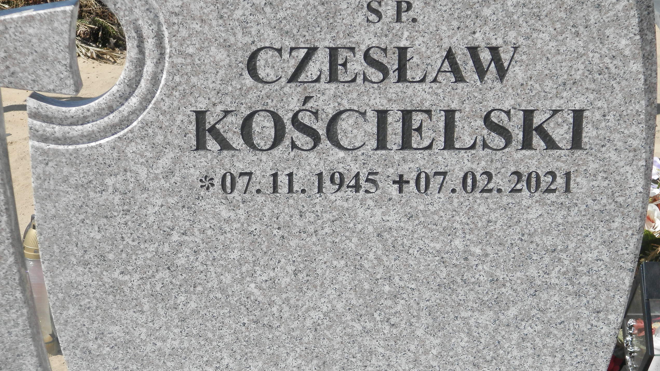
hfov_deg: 23.7
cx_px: 328
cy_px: 207
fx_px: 1575
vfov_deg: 13.4
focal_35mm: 90
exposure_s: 1/640
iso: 80
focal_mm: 14.6
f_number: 4.2
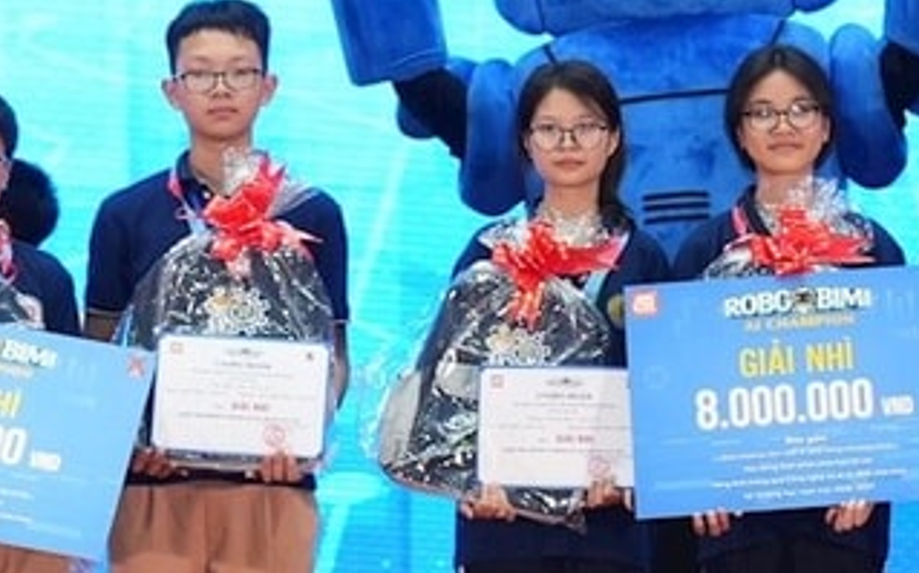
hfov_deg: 8.1
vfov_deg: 5.0
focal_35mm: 258
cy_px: -325
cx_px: 749
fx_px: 6458
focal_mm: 42
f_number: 5
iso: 800
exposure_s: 1/100
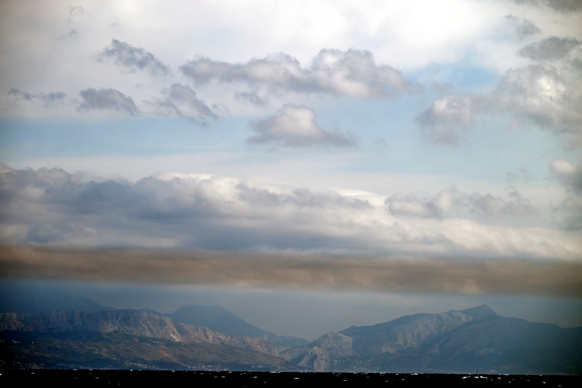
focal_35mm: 140
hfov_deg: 14.6
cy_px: 194
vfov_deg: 9.8
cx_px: 291
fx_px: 2264
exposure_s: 1/1250
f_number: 6.3
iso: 100
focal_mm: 140
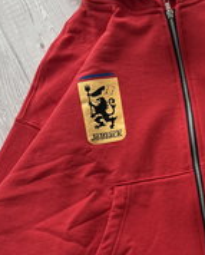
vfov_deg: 27.1
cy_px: 144
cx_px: 199
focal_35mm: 70
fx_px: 530
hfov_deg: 21.2
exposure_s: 1/97
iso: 200
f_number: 1.78
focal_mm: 6.76
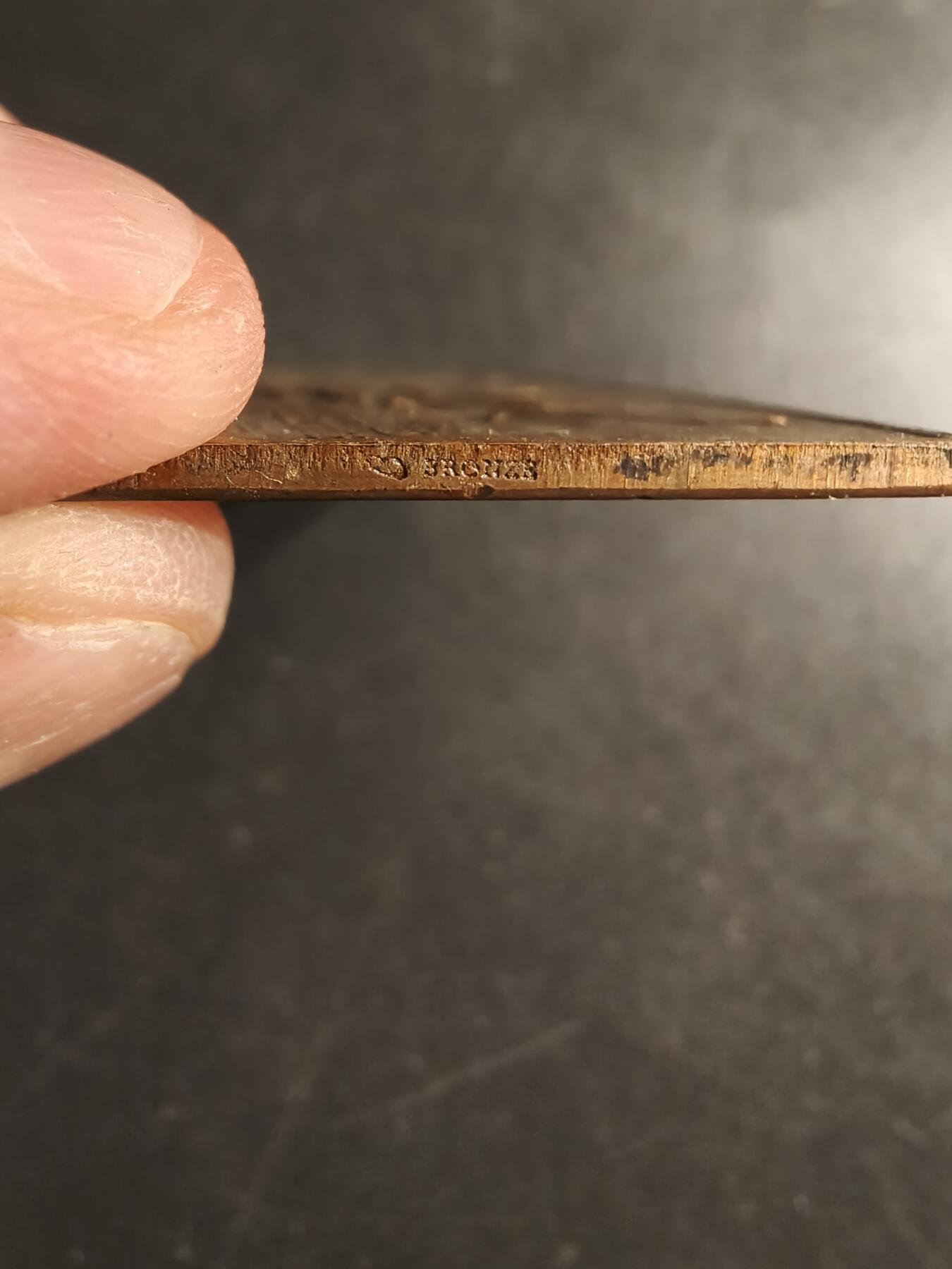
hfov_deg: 58.9
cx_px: 476
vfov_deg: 73.9
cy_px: 634
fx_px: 843
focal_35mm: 23
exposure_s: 1/64.9
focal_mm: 2.32
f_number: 2
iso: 200
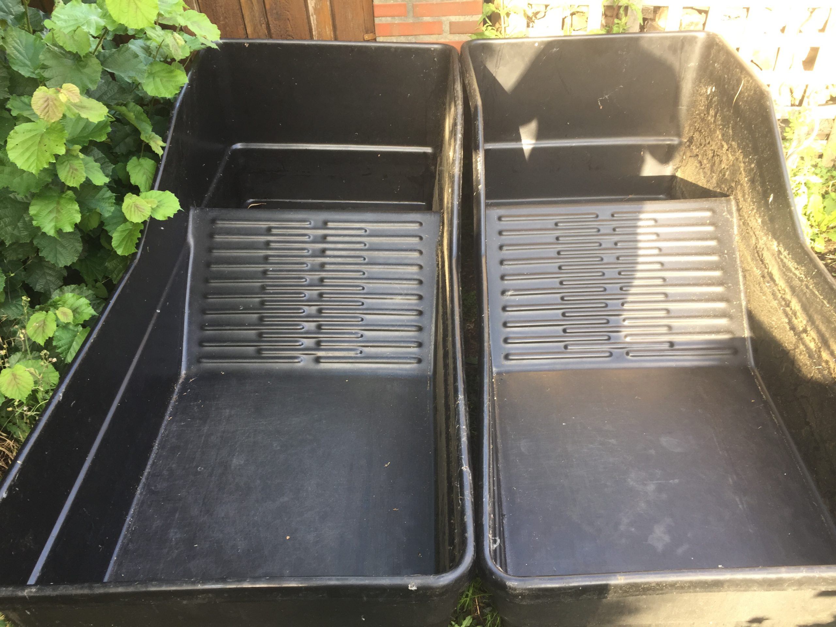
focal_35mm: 29
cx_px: 418
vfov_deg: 48.2
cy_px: 314
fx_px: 700
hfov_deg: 61.7
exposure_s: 1/50
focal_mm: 4.15
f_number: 2.2
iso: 32
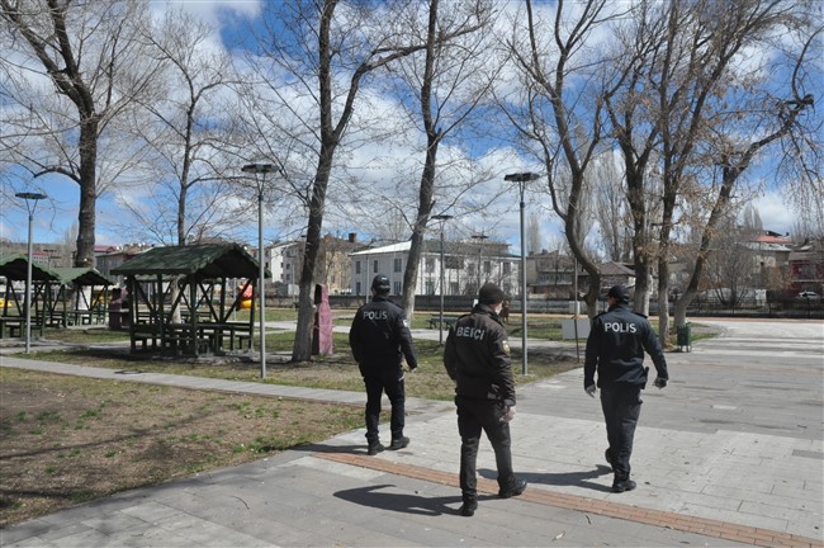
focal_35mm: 27
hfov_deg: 67.4
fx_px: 617
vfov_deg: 47.8
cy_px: 274
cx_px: 412
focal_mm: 18
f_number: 14
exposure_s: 1/800
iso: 800
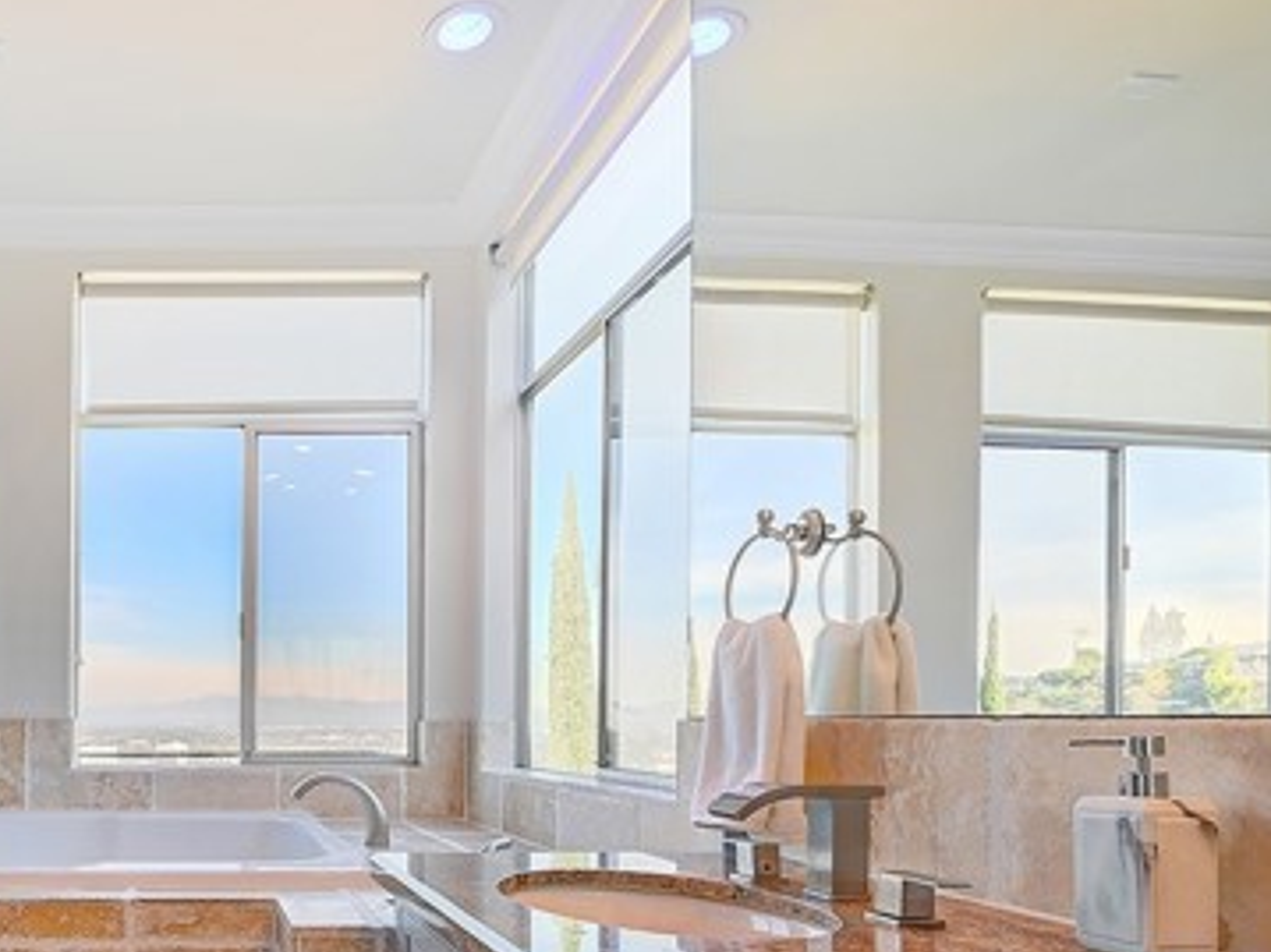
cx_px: 181
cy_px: 713
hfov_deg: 62.7
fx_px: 881
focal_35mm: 24
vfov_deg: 54.2
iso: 250
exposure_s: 1/25
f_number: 8
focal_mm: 14
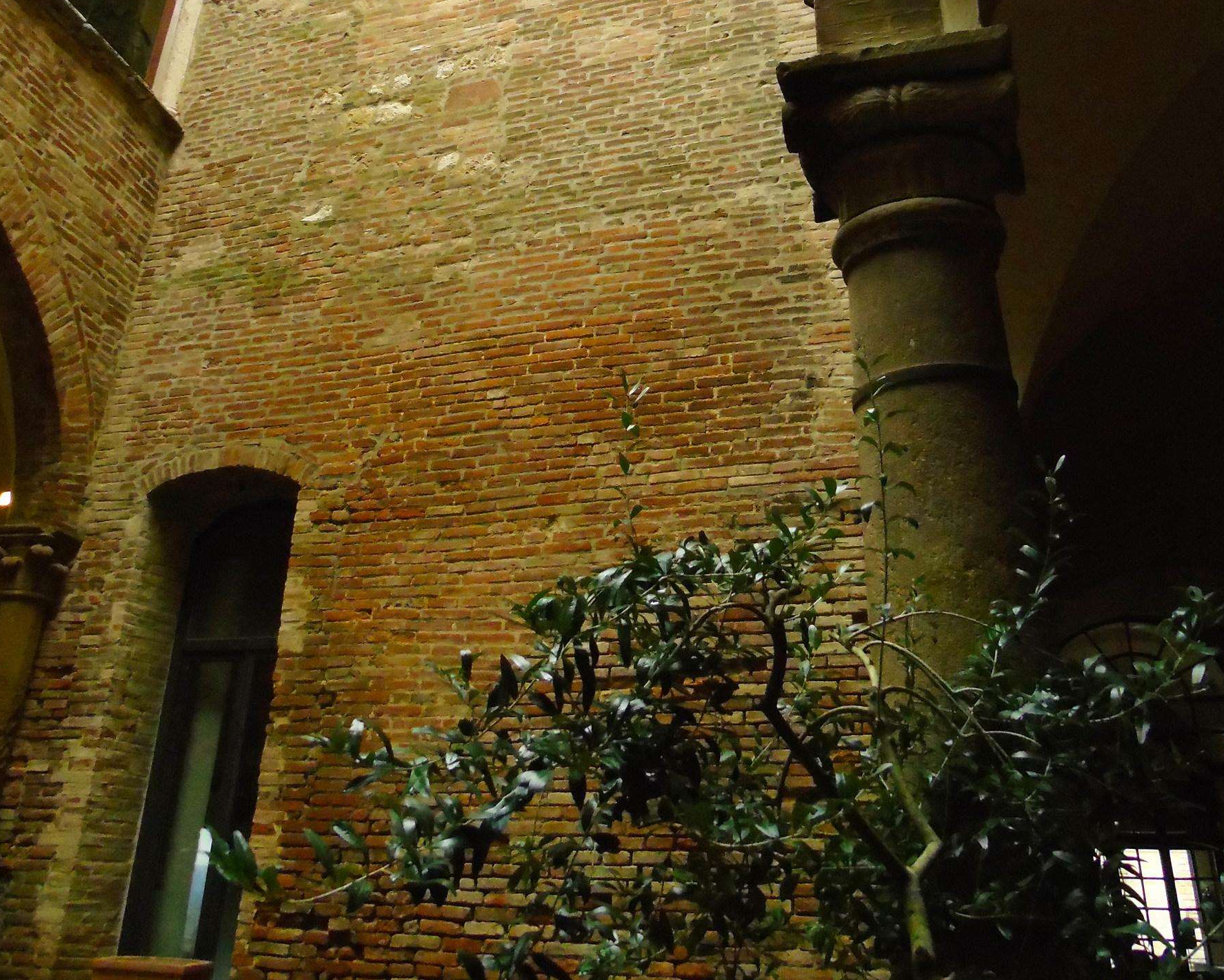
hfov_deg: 54.2
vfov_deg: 42.9
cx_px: 607
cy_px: 227
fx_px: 1195
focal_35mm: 33
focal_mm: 4.4
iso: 800
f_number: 3.4
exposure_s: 1/640
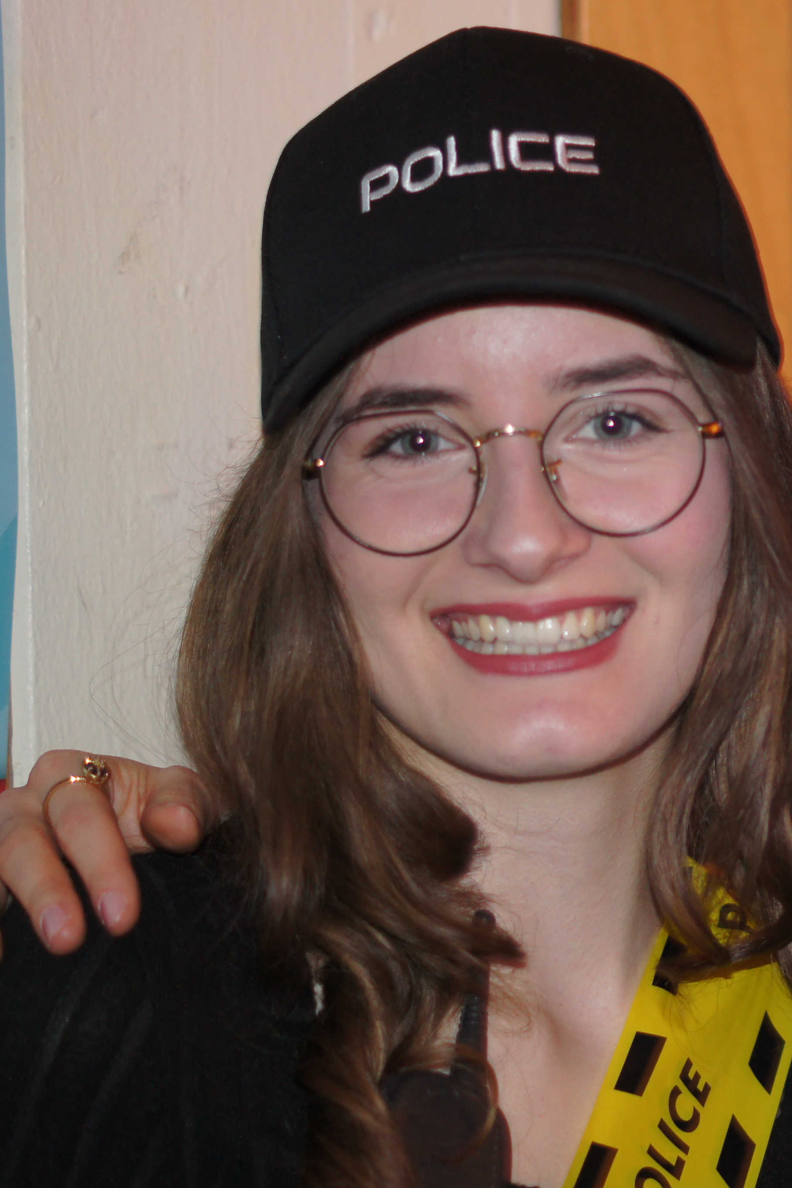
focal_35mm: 126
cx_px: 871
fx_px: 4158
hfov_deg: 10.7
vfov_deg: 16.3
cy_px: 549
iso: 500
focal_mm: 50
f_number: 2
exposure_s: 1/5
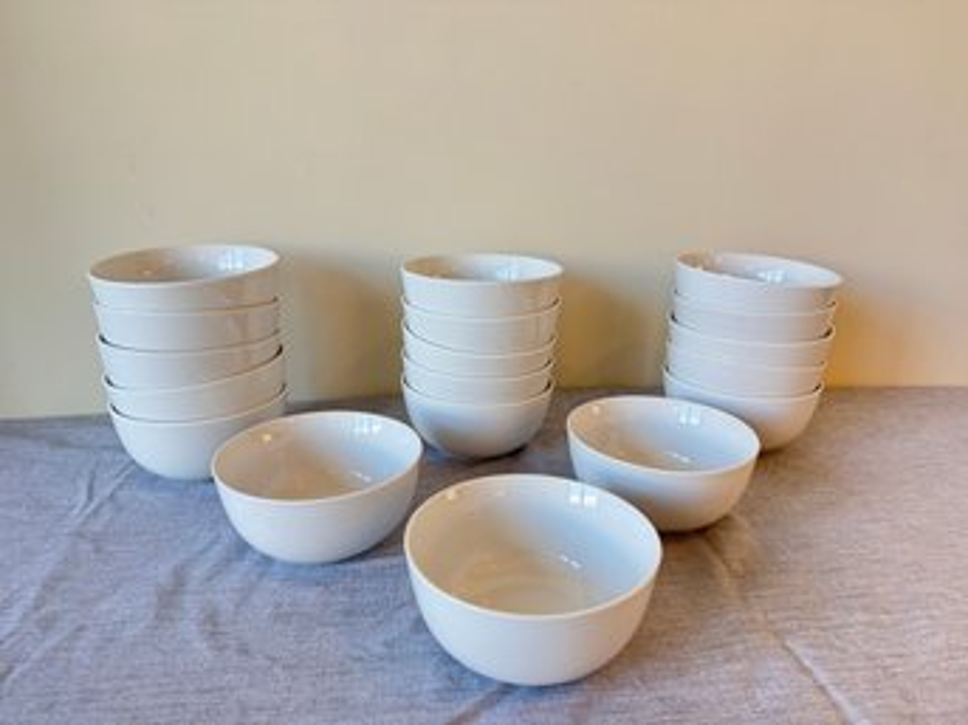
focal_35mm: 24
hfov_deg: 71.6
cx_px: 484
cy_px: 362
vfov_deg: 56.8
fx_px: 671
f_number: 1.78
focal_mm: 6.76
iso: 100
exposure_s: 1/60
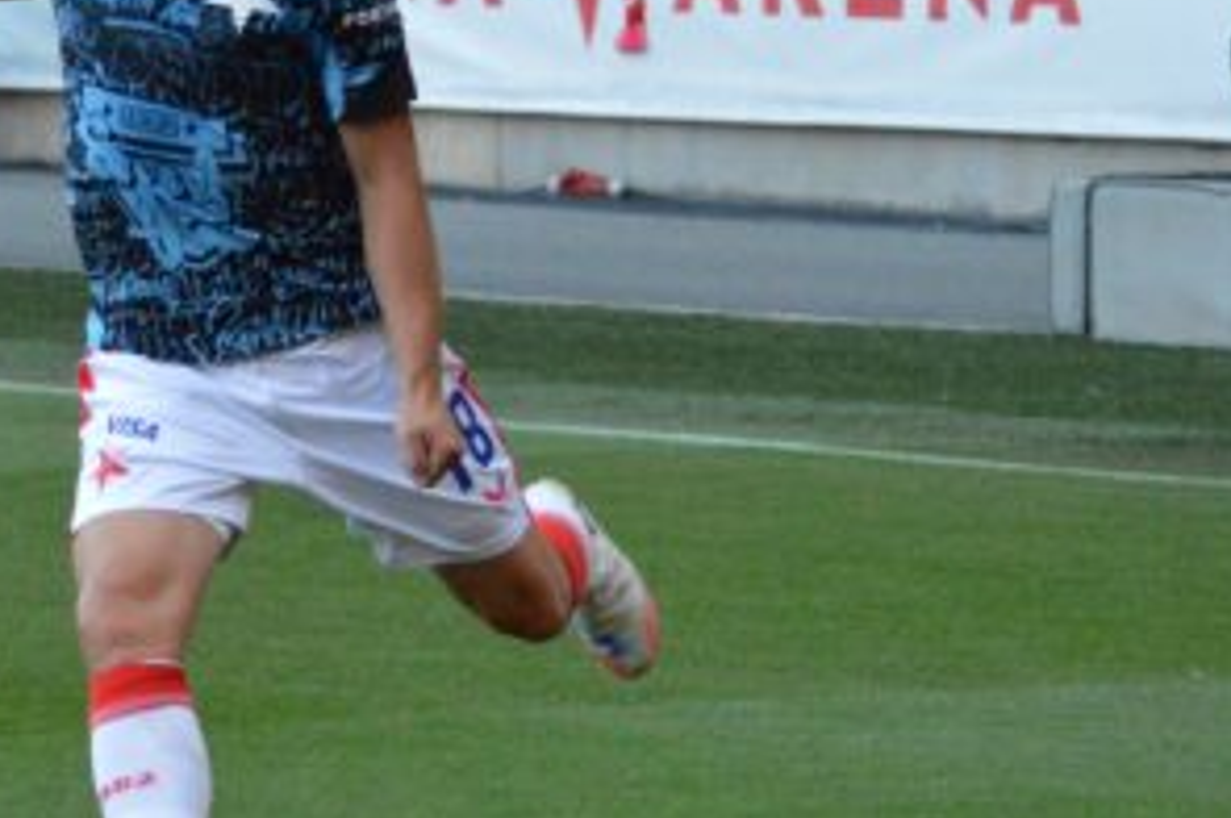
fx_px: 13082
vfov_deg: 3.6
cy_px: 399
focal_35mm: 383
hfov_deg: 5.4
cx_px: 213
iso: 3200
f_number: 4.5
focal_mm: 98
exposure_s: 1/1000
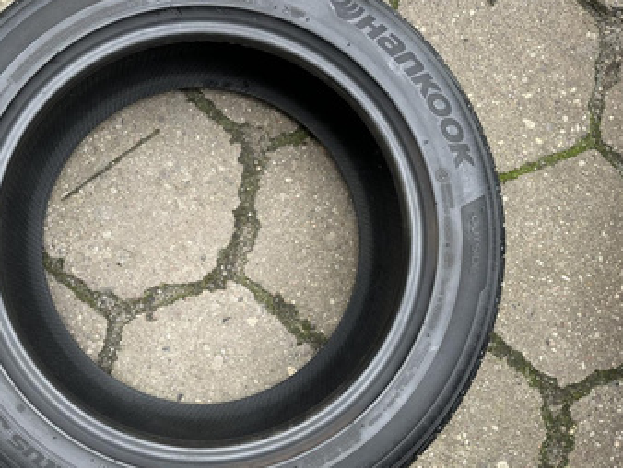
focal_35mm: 32
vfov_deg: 44.2
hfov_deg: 55.8
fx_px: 576
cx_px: 216
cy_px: 243
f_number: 1.78
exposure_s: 1/130
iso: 64
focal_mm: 6.86
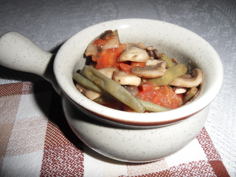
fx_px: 164
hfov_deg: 71.6
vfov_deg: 56.8
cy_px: 88
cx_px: 118
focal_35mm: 24
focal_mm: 4.2
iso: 100
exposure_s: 1/30
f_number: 7.5
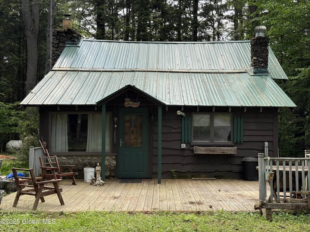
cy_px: 116
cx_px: 155
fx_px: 430
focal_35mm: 48
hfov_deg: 39.7
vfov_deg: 30.3
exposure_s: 1/962
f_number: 1.78
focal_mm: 6.76
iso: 80
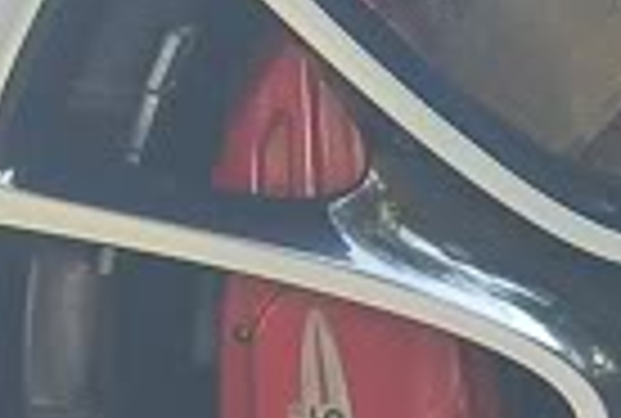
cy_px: 434
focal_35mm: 252
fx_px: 4361
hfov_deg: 8.0
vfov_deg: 5.5
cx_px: 803
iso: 450
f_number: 4.8
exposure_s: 1/30
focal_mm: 30
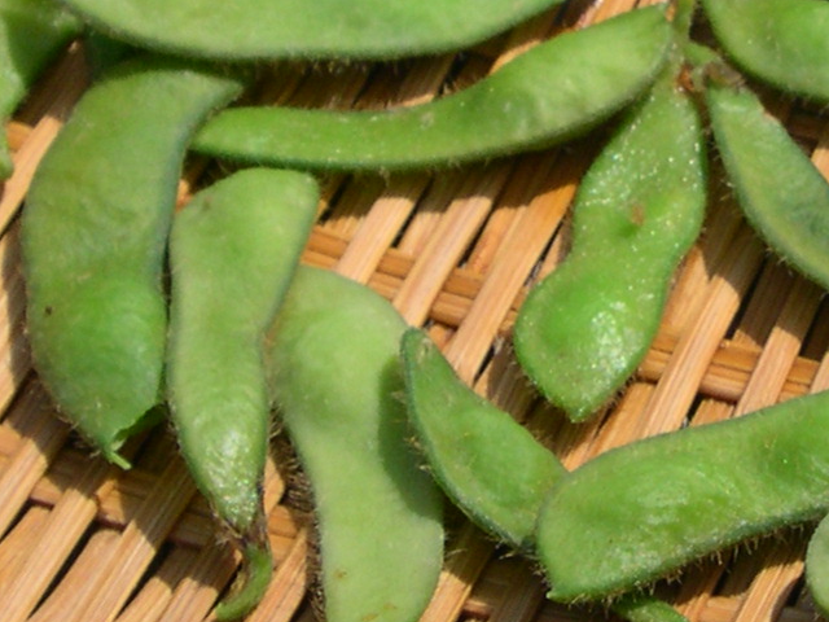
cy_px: 74
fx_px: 3233
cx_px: 715
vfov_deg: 10.9
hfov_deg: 14.5
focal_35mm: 135
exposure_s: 1/217
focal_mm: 8
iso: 100
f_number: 7.6
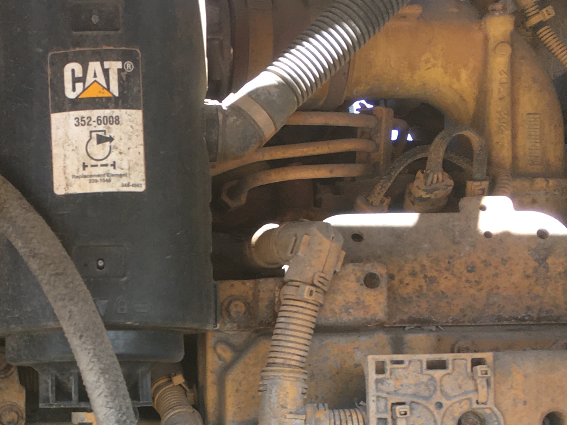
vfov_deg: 19.9
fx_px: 1179
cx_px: 41
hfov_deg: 26.0
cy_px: 405
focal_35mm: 72
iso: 32
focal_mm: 4.15
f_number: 2.2
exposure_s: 1/120
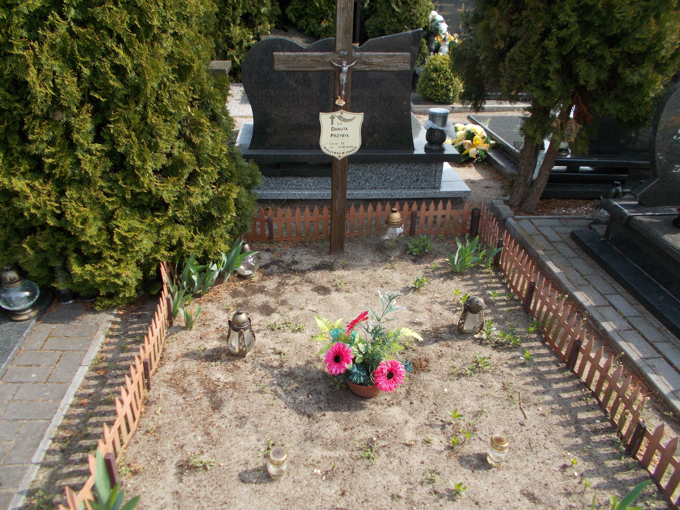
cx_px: 340
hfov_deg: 67.3
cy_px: 255
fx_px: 511
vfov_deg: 53.1
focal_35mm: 26
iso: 80
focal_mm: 4.6
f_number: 3.2
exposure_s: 1/320
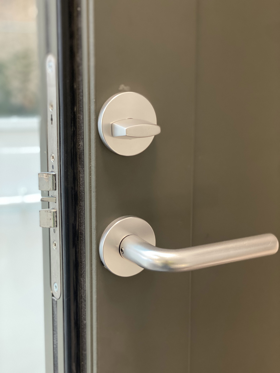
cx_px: 140
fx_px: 561
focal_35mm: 52
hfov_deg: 28.0
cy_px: 186
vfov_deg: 36.8
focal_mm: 6
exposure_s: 1/33
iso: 200
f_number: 2
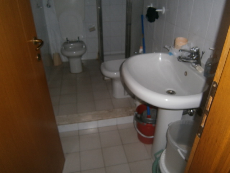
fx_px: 173
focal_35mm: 26
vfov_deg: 53.1
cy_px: 86
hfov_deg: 67.3
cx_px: 115
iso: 125
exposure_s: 1/30
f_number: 2.8
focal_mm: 4.7
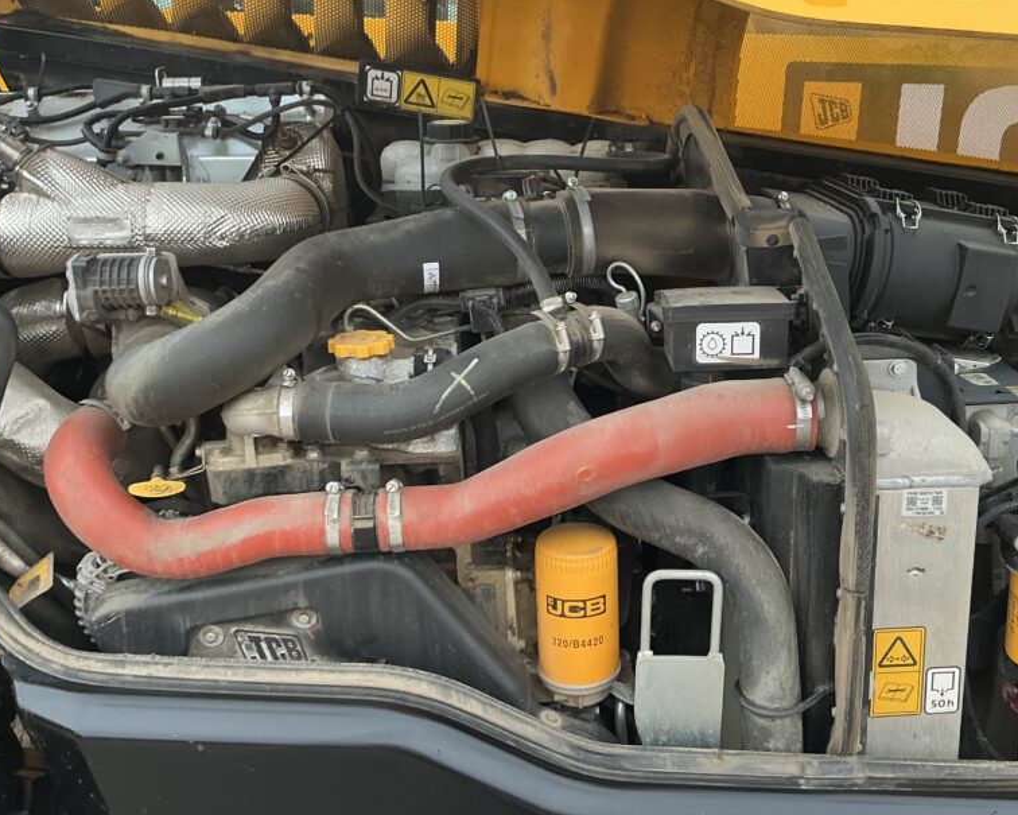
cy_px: 385
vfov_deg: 40.1
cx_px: 610
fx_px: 1115
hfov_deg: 48.8
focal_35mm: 37
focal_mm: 3
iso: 64
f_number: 1.8
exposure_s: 1/69
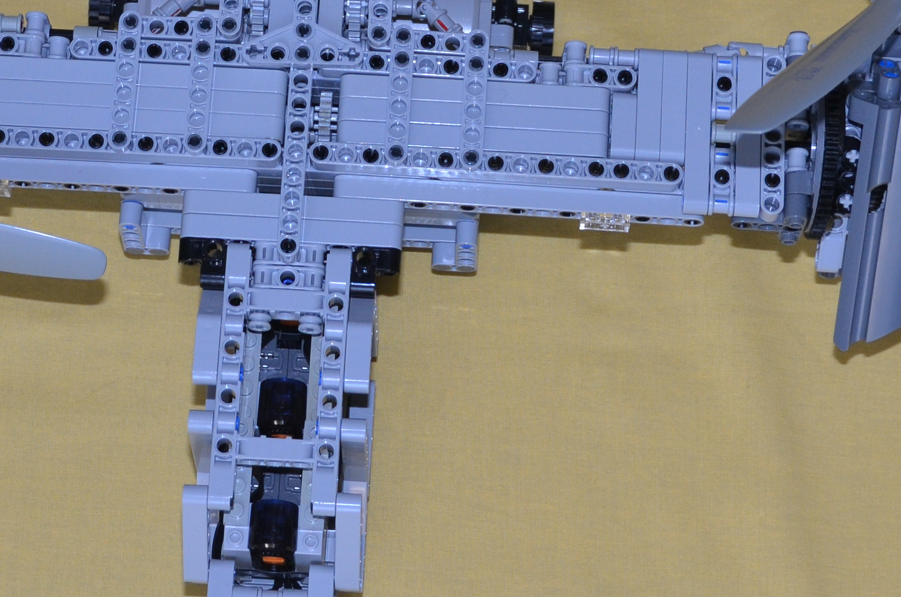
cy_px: -1
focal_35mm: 149
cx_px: 343
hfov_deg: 13.8
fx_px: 3721
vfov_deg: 9.1
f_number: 5.6
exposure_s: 1/60
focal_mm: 36
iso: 400
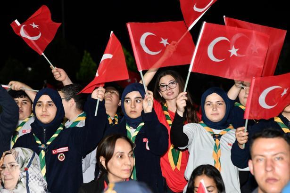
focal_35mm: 110
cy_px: 96
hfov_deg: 18.6
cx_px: 145
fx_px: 886
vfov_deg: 12.5
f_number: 5.6
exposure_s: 1/200
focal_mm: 110
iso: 2500
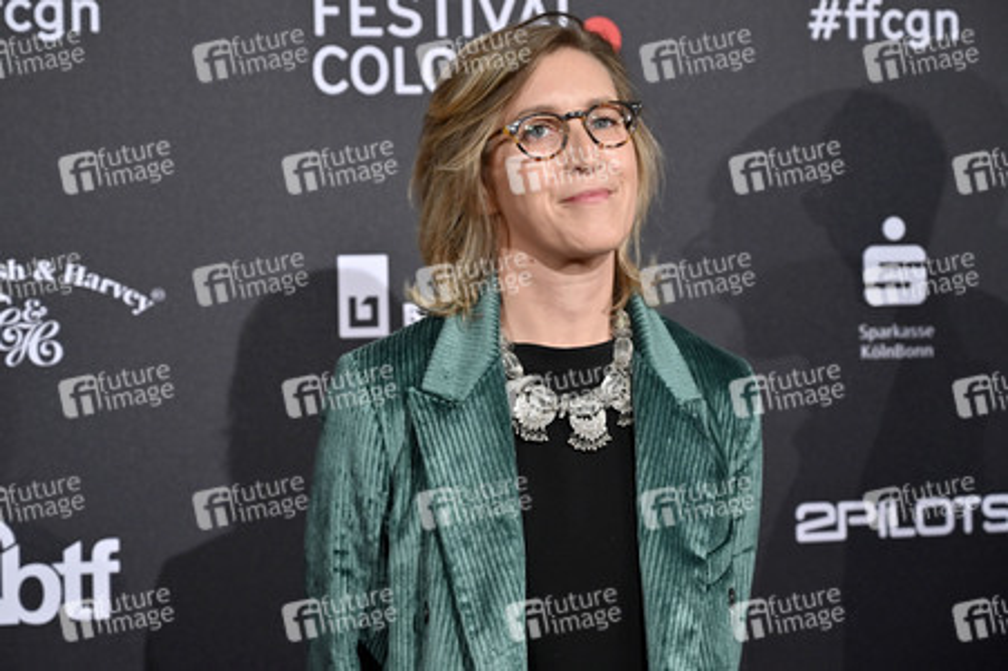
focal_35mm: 70
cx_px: 504
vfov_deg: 19.4
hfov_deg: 28.9
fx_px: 1959
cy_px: 336
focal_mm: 70
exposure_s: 1/200
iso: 1000
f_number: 4
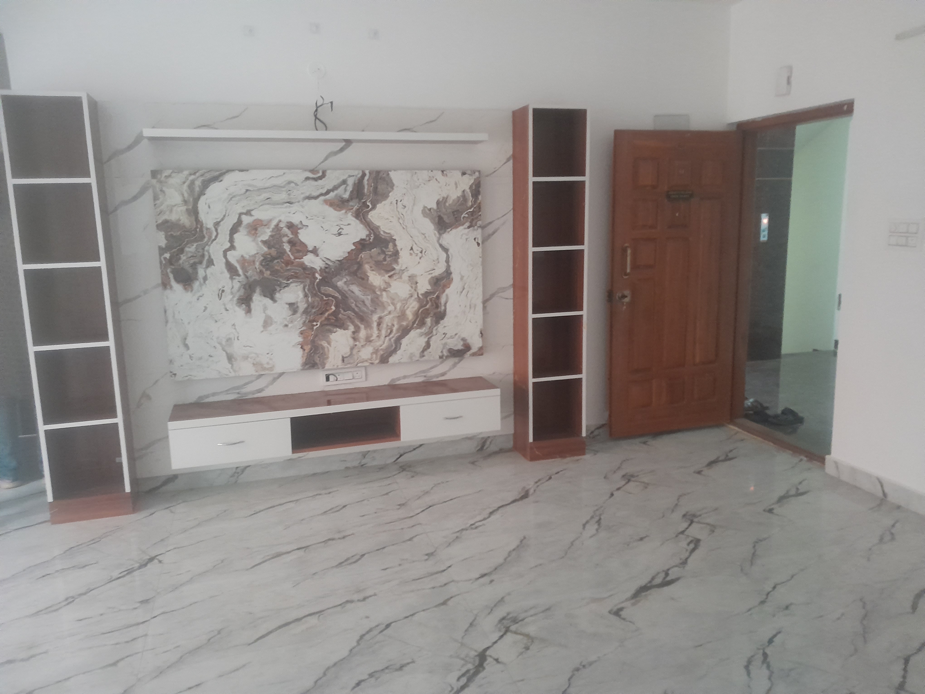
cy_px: 347
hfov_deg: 65.3
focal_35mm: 27
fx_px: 721
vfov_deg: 51.4
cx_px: 462
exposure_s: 1/20
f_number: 1.8
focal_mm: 4
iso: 800
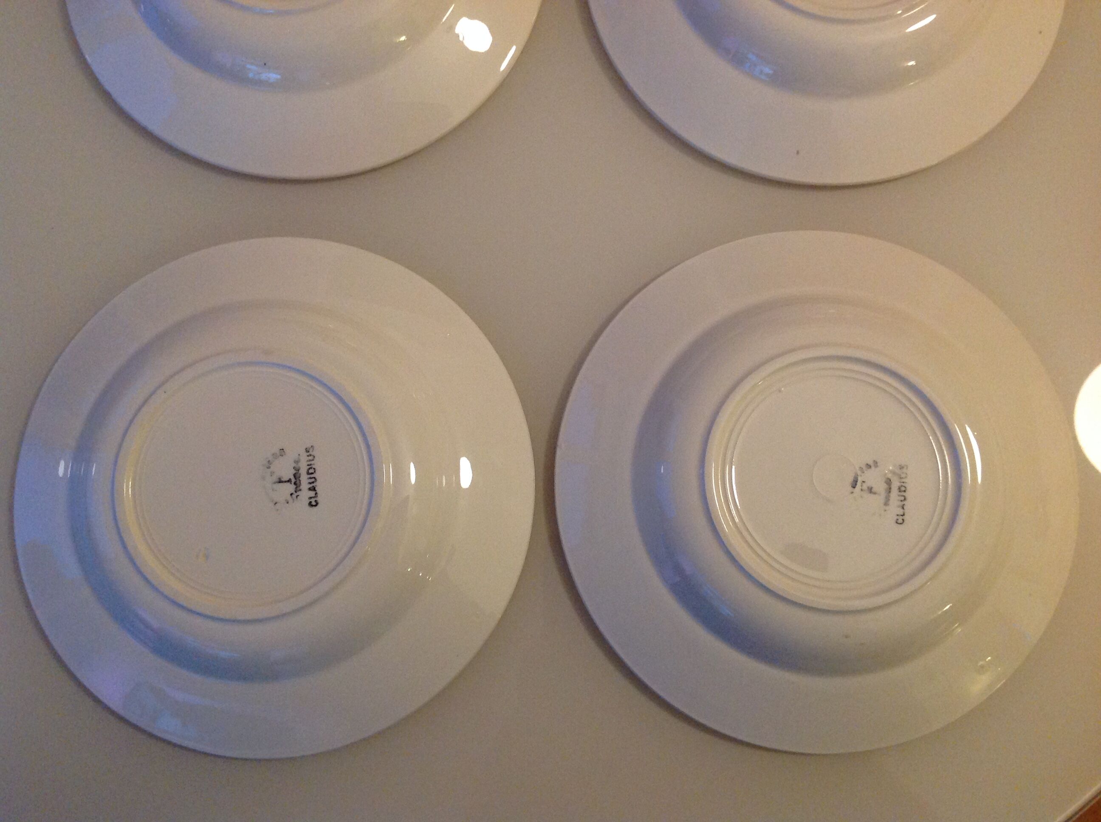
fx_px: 1112
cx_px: 550
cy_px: 411
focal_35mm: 35
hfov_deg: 52.7
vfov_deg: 40.6
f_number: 2.4
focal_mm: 4.28
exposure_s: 1/17
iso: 250
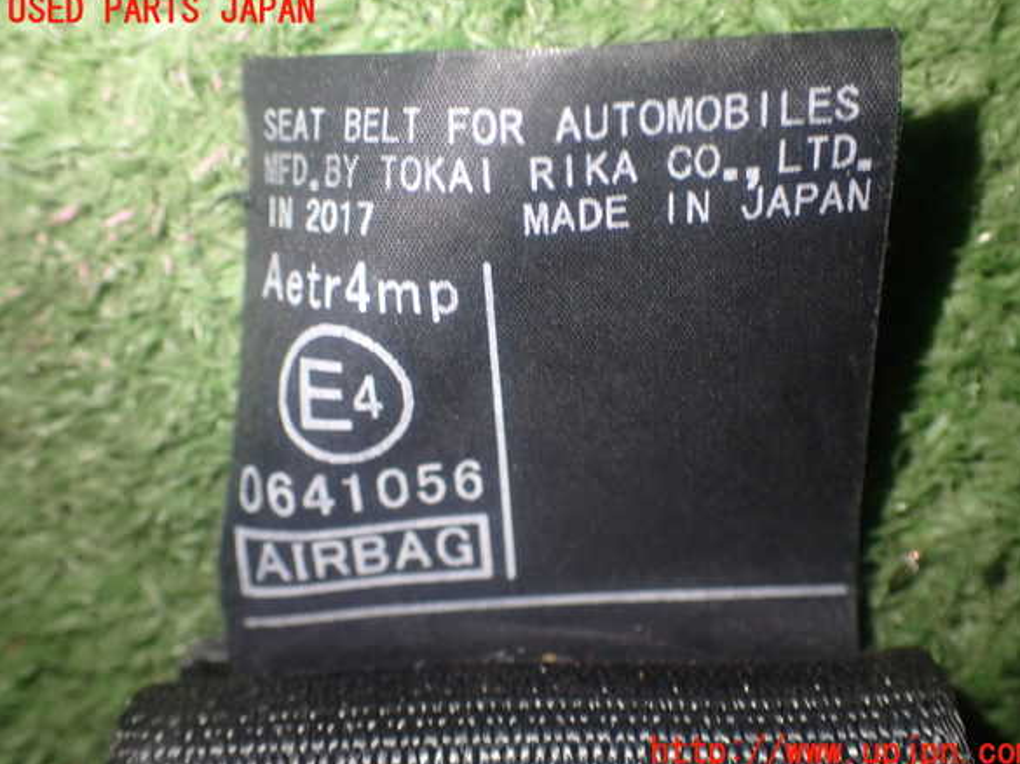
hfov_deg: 47.9
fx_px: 1148
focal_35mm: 39
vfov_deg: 36.8
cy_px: 382
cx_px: 521
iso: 320
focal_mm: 6.83
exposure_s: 1/40
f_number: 2.7
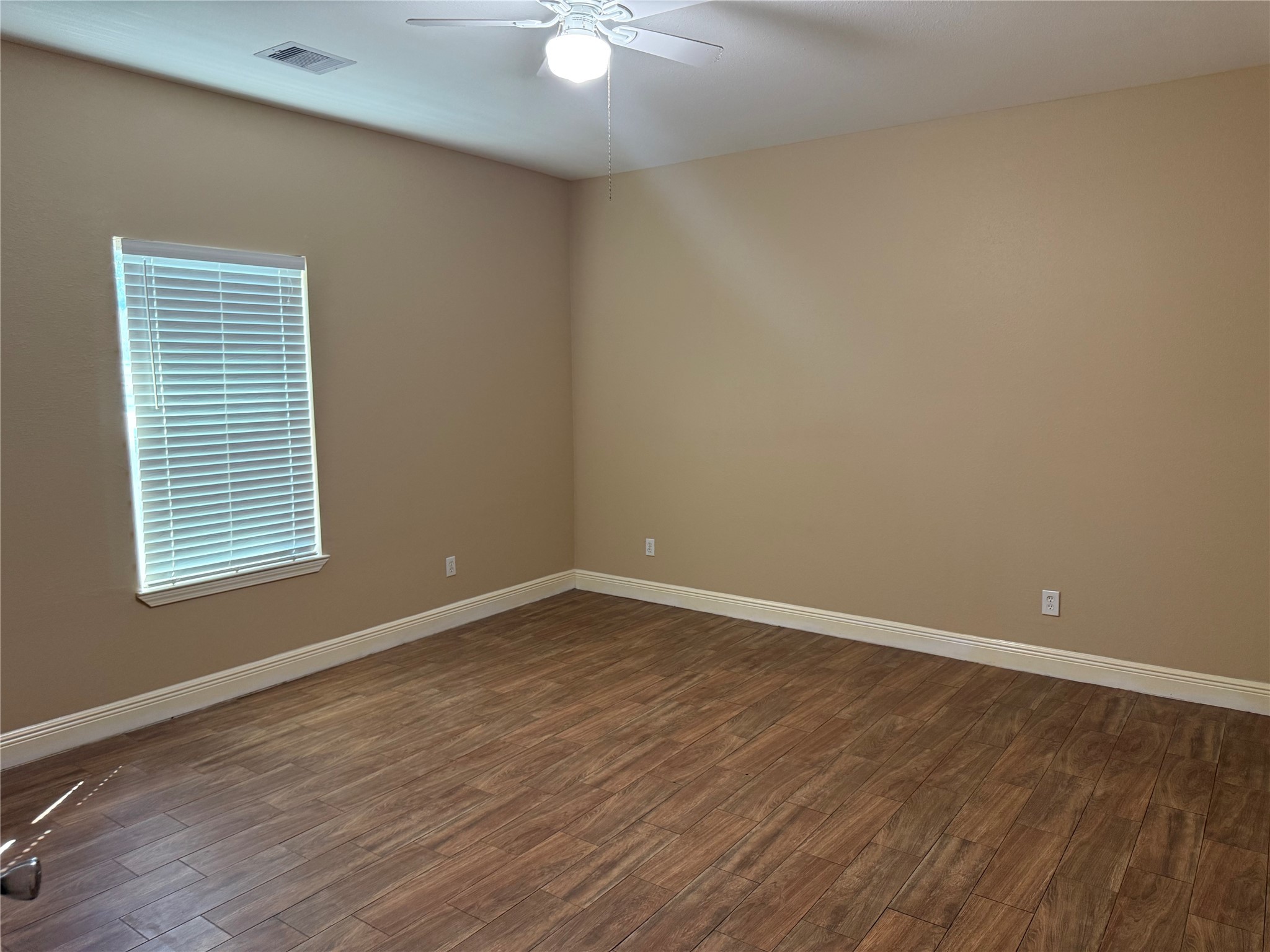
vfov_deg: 56.8
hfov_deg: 71.6
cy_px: 476
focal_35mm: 24
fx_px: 881
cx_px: 635
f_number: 1.78
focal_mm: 6.76
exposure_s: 1/60
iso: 200
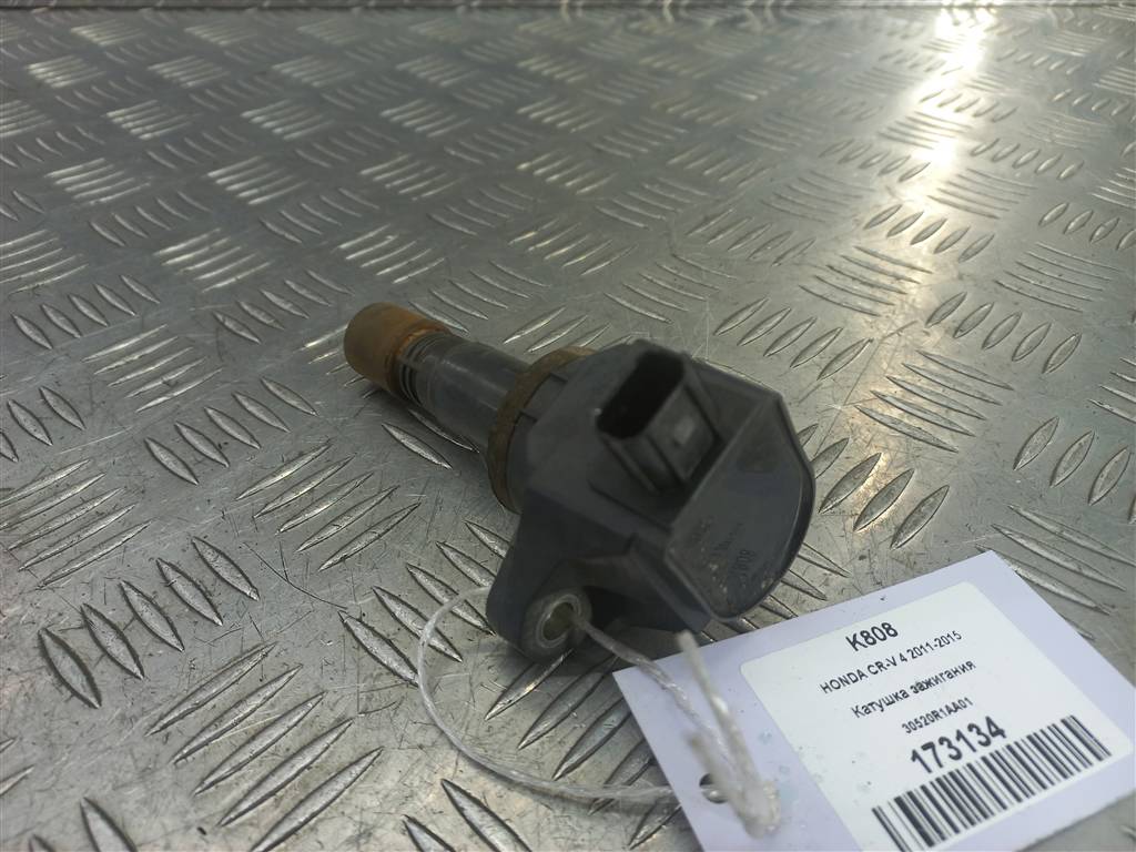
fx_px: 820
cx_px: 568
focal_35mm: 25
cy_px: 426
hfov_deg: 69.4
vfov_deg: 54.9
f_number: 1.8
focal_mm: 4.6
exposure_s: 1/50
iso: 50
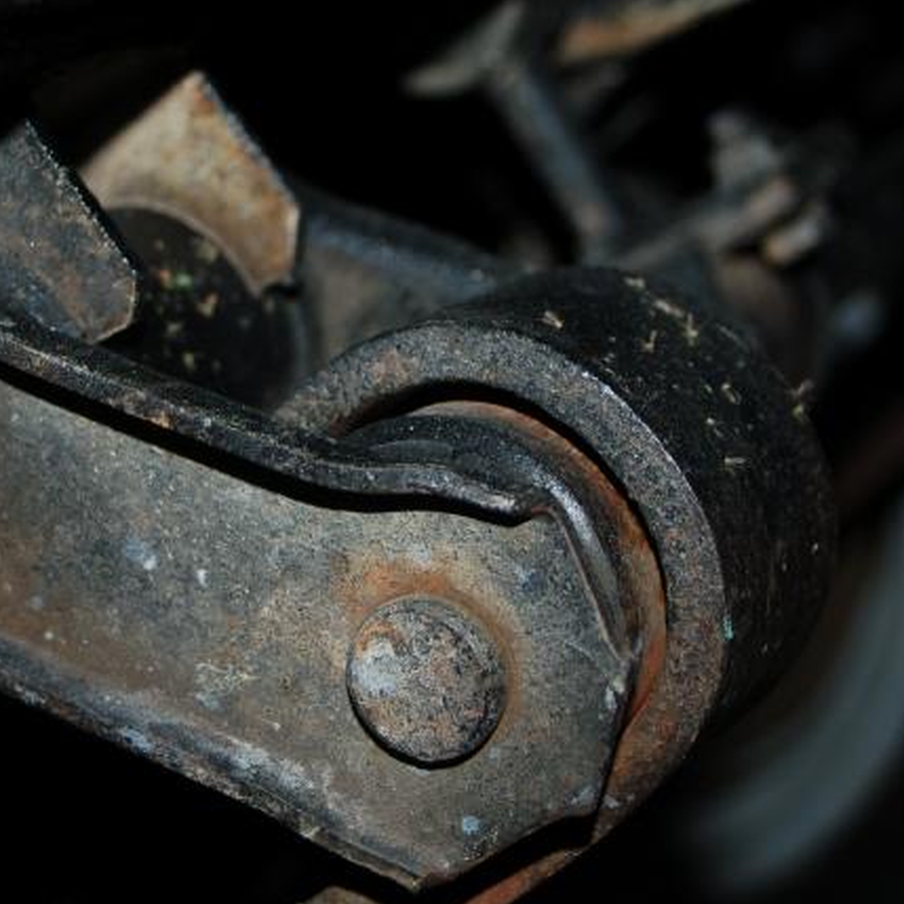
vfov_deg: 18.3
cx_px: 261
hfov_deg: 18.2
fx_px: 2807
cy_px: 426
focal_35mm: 95
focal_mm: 40
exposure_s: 1/125
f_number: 5.6
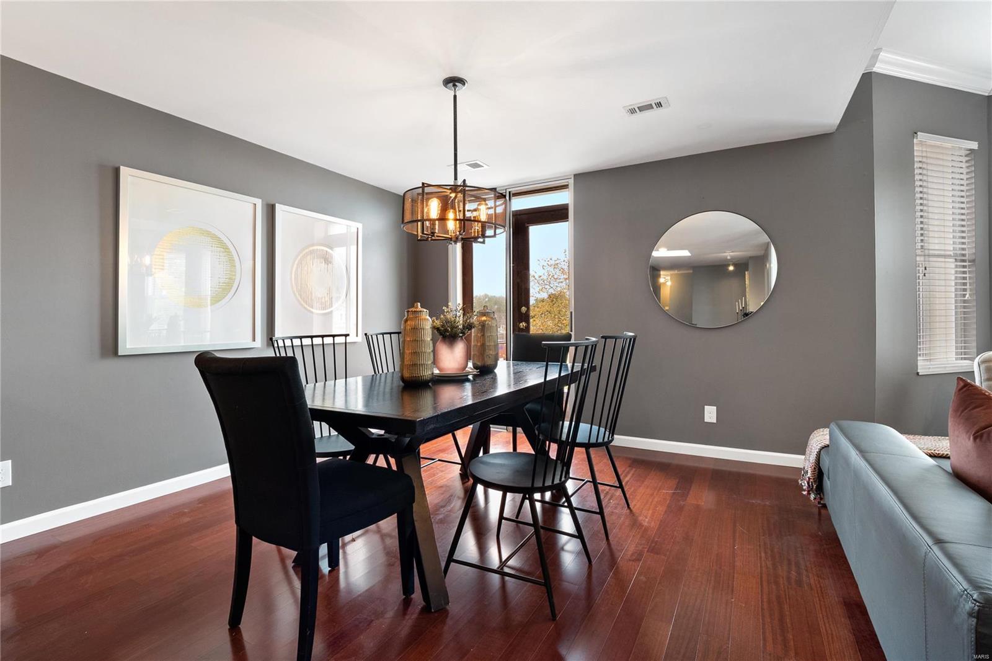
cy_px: 330
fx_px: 441
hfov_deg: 96.7
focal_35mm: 16
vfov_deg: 73.7
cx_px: 496
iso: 400
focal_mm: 8
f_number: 6.3
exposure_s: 1/10
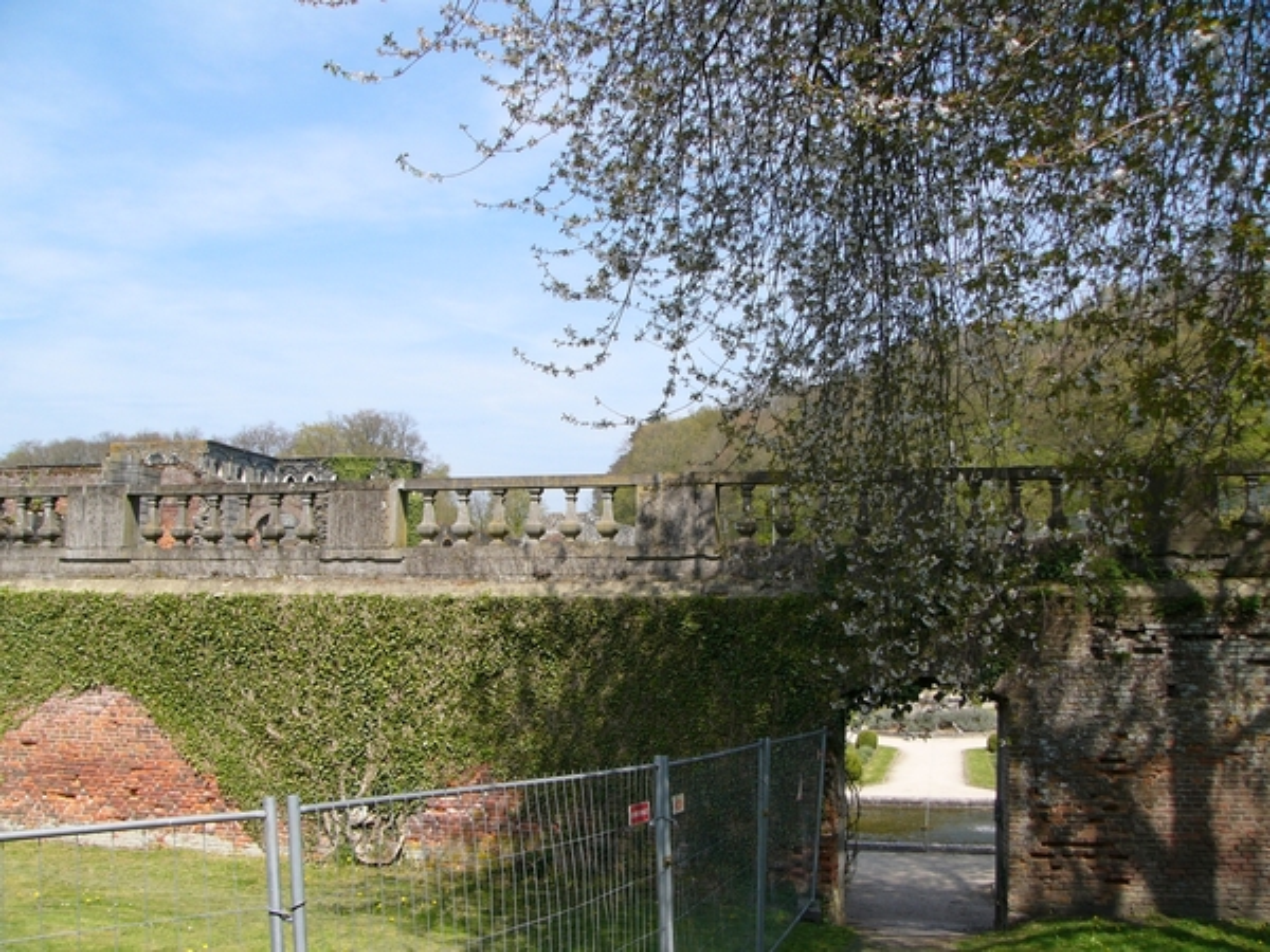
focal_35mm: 36
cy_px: 476
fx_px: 1321
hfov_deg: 51.4
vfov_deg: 39.7
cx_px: 635
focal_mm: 6
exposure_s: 1/400
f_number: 4
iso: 50
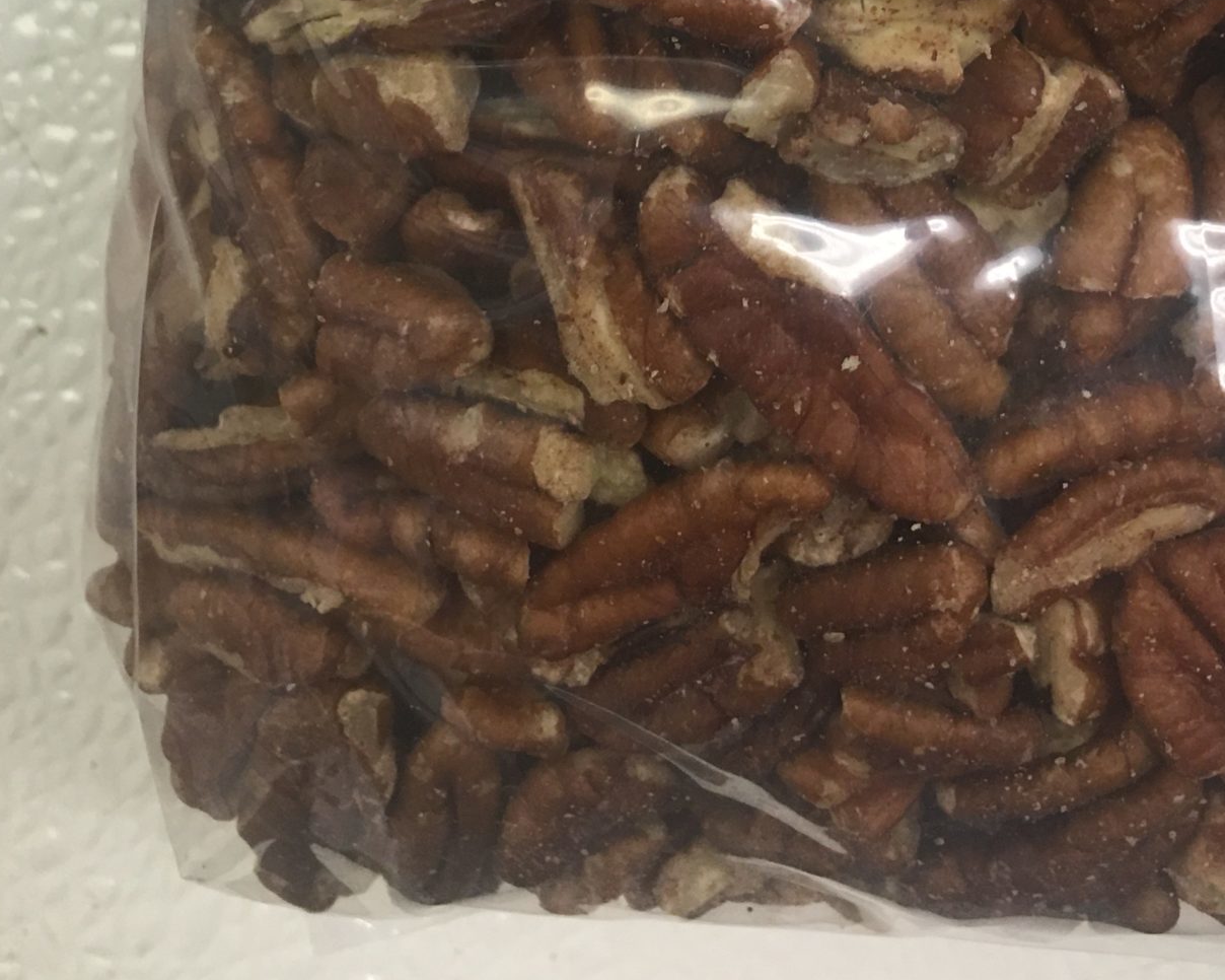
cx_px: 787
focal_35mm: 60
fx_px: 2175
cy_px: -301
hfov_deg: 31.3
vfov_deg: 22.6
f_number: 2.2
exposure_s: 1/30
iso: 40
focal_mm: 4.15
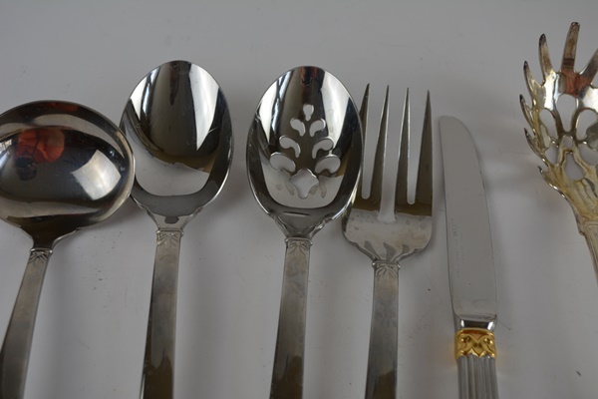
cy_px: 200
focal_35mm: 52
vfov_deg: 25.8
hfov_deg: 37.9
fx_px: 872
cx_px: 299
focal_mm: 35
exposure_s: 1/160
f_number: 6.3
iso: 200
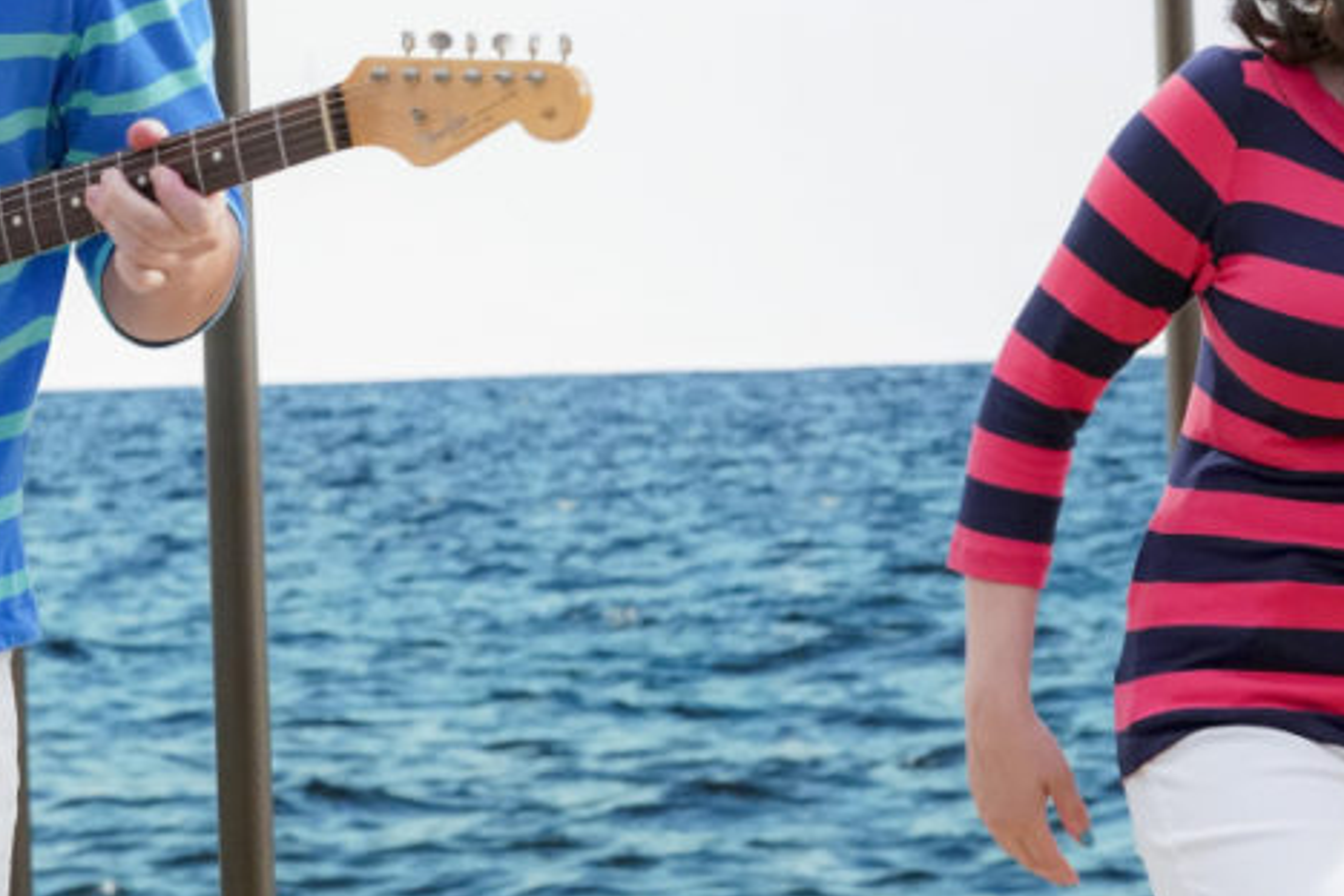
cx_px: 551
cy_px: 191
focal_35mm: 208
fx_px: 7765
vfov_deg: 6.6
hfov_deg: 9.9
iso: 5000
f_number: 5.6
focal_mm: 95
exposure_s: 1/320
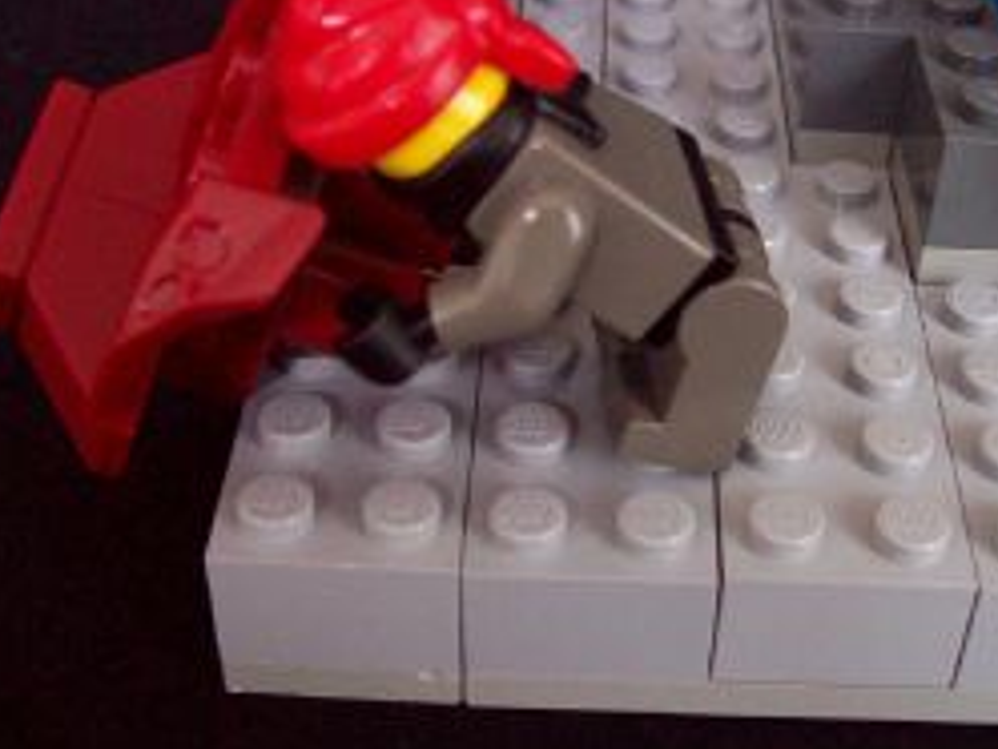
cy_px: 332
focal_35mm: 58
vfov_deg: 25.2
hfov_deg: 33.2
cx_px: 547
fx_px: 1672
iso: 160
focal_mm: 6
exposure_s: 1/8
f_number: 2.7
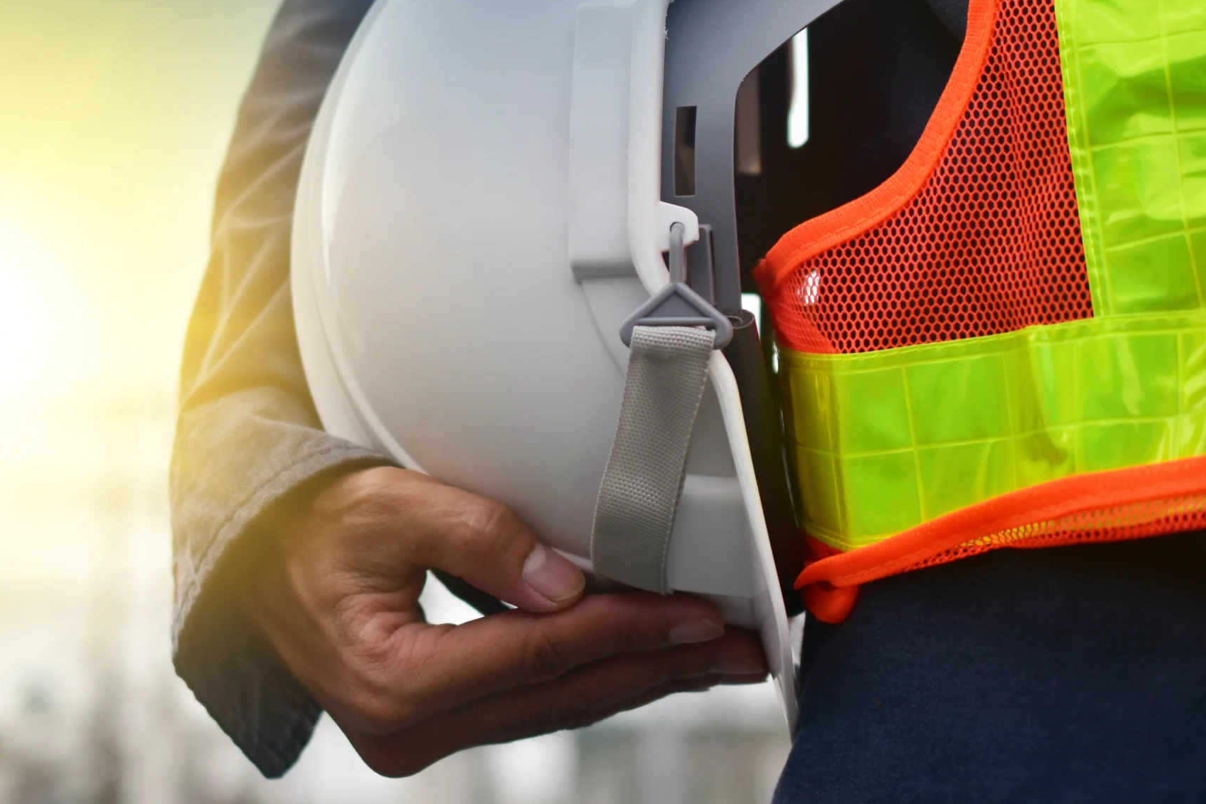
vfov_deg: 15.2
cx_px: 394
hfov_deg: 22.5
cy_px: 255
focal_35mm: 90
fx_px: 3015
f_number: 2.8
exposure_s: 1/1000
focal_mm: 40
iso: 100
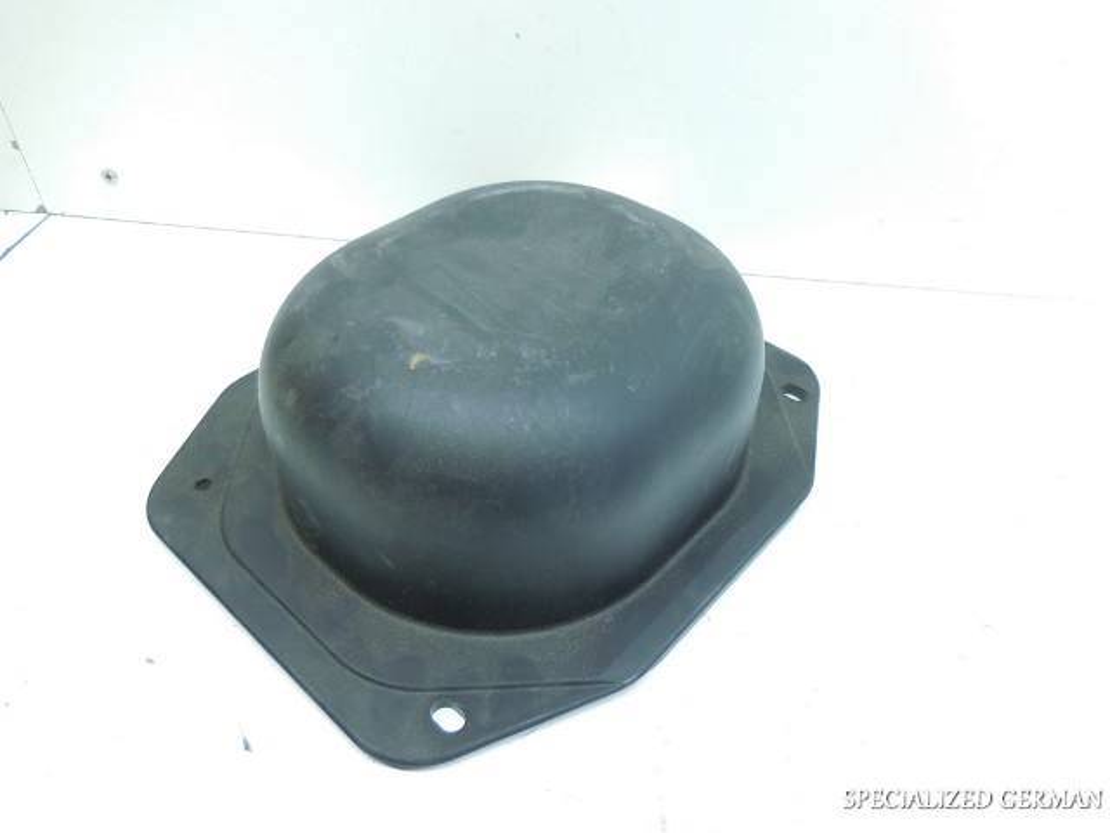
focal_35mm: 25
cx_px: 555
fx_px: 802
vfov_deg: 54.9
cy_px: 416
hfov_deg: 69.4
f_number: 3.3
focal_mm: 4.5
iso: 125
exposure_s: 1/30
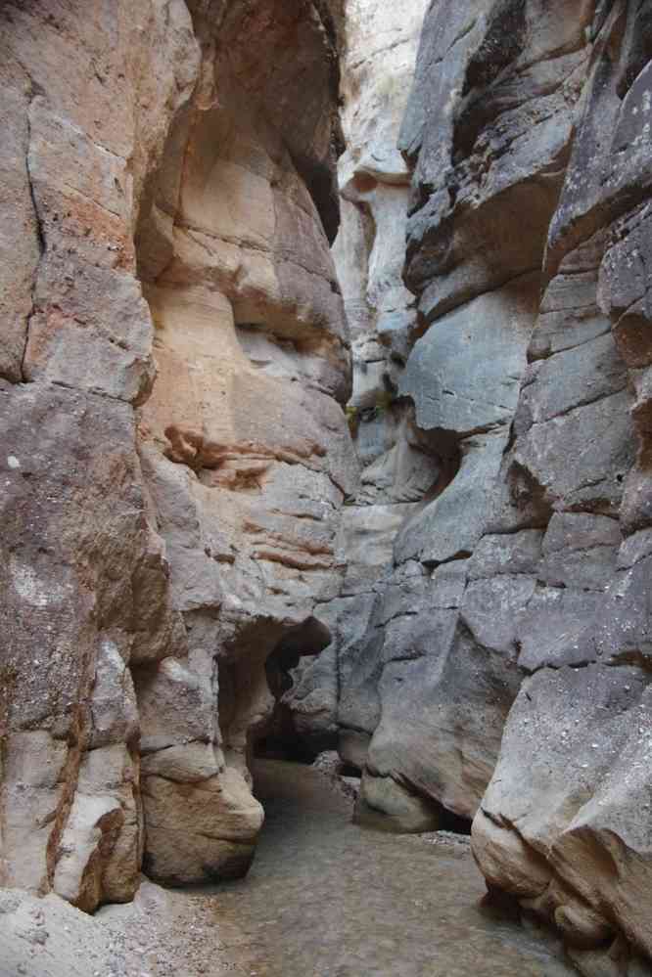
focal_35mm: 38
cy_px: 488
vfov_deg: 51.3
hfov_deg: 35.5
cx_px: 326
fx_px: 1019
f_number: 4
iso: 3200
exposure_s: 1/50
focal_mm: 25
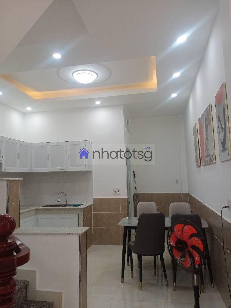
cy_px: 154
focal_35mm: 28
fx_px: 249
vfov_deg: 63.4
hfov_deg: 49.7
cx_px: 116
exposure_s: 1/50
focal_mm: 4.05
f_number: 1.8
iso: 147
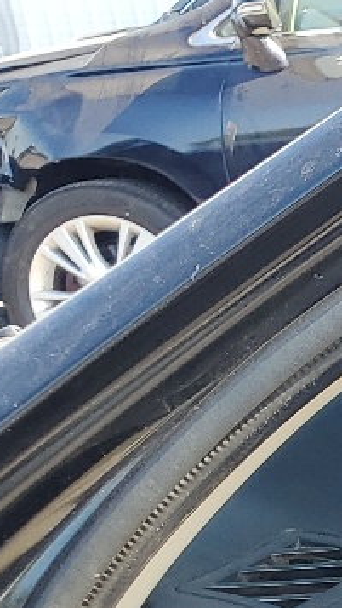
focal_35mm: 127
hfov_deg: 7.6
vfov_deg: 16.4
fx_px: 2046
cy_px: 664
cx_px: 1227
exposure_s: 1/345
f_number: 1.5
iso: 50
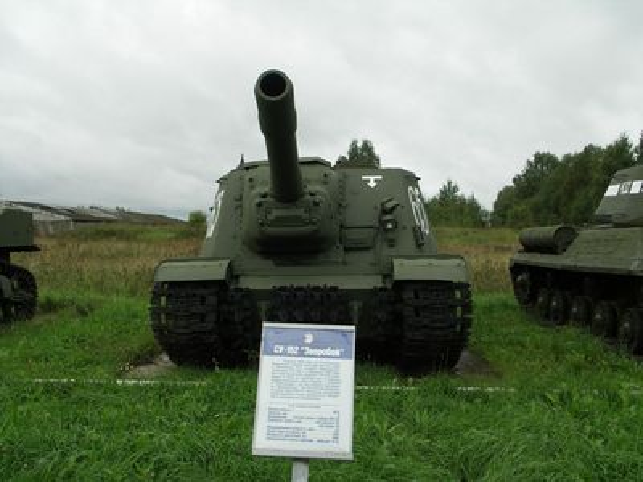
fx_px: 650
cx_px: 322
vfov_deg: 40.7
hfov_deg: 52.6
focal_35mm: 35
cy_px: 241
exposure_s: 1/100
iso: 50
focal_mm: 9
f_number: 4
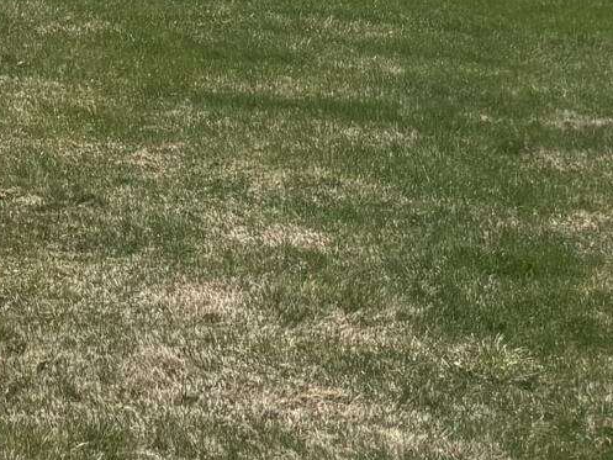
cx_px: -433
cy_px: -419
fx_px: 2781
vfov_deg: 9.0
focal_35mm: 157
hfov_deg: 11.8
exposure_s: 1/8333
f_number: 1.6
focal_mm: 5.96
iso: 50
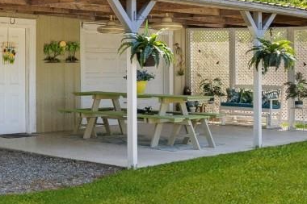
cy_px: 64
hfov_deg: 28.7
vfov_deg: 21.1
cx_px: -25
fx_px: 546
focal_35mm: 64
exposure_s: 1/250
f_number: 8
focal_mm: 10
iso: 100
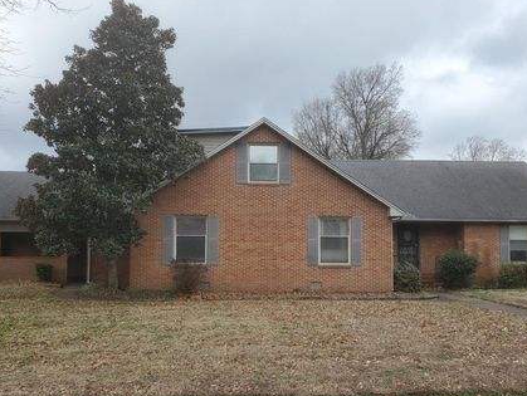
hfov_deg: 58.3
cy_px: 222
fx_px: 472
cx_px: 272
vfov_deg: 45.4
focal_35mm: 31
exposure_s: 1/446
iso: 50
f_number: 2.4
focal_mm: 4.3
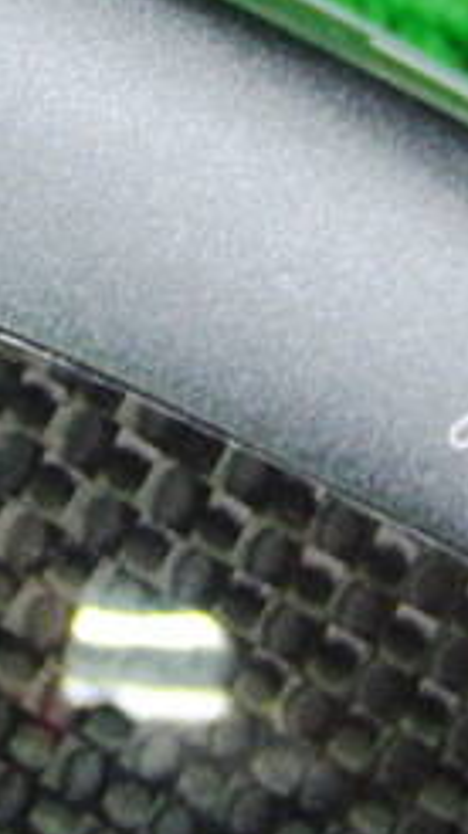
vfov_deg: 19.9
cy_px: 68
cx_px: -10
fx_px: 2321
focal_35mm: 105
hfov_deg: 11.4
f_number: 3.6
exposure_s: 1/20
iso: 400
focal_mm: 6.42
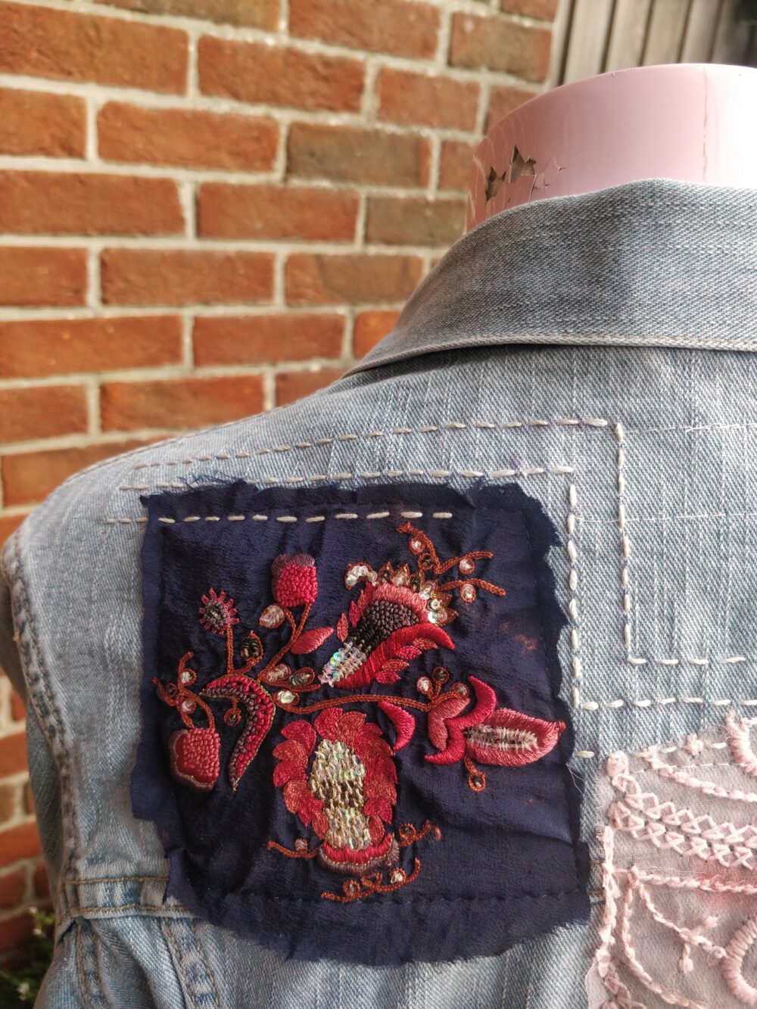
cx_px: 378
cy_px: 504
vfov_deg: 71.6
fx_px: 700
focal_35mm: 24
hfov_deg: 56.8
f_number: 1.7
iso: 125
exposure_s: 1/129
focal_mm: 4.1
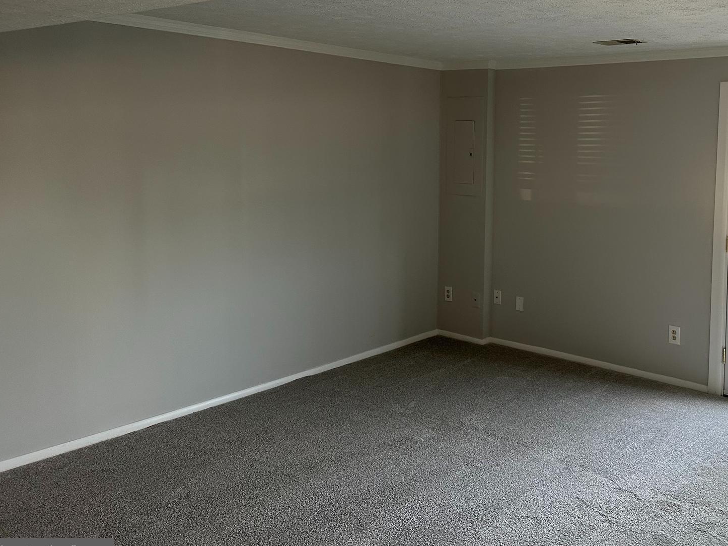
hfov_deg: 52.6
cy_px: 192
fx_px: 715
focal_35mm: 34
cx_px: 504
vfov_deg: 41.4
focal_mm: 6.86
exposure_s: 1/65
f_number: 1.78
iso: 250
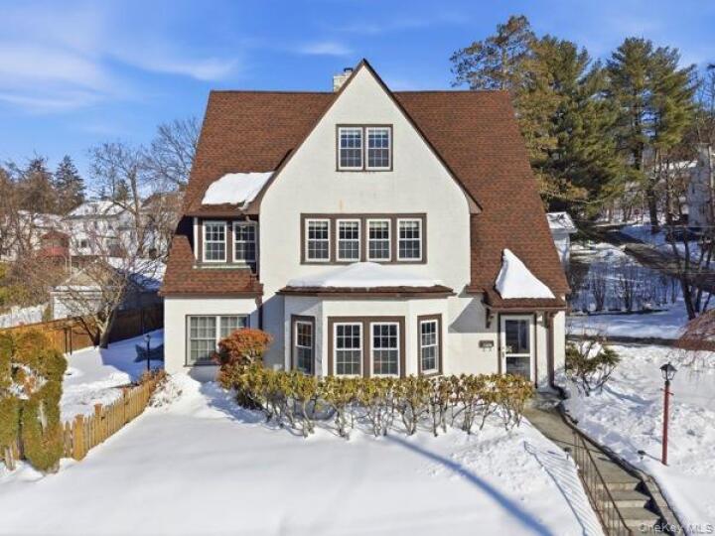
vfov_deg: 56.8
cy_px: 268
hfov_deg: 71.6
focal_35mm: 24
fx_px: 496
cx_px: 358
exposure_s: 1/8000
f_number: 1.8
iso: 140
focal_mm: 8.7
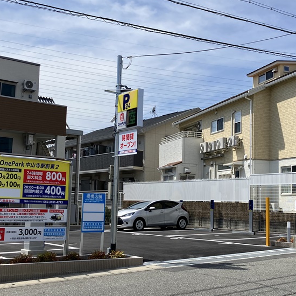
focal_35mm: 48
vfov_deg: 35.3
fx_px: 464
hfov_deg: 35.4
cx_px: 142
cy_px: 165
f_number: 1.8
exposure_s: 1/3003
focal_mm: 3.99
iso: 32
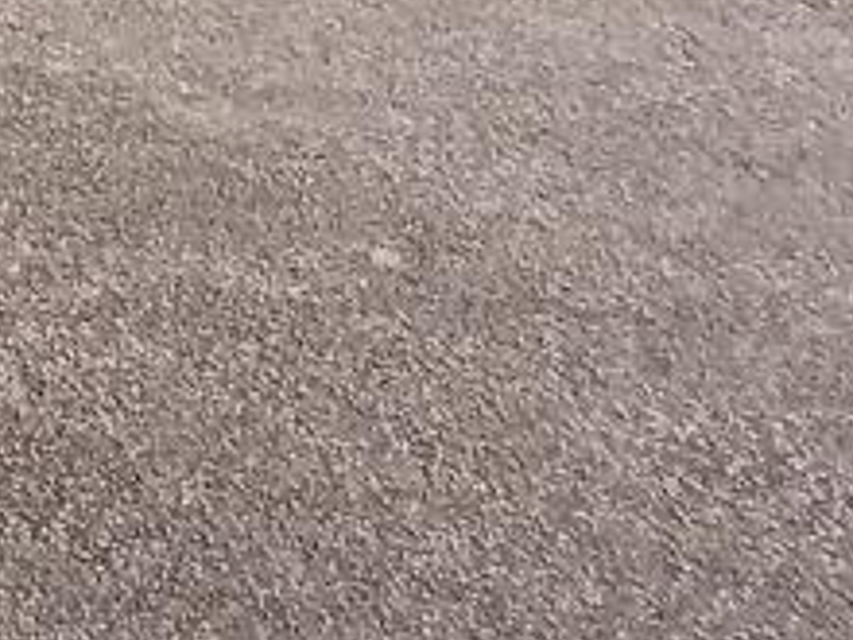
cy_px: -842
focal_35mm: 79
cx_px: -450
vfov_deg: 13.9
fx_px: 1947
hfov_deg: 20.8
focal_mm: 1.4
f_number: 2.2
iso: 50
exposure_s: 1/769
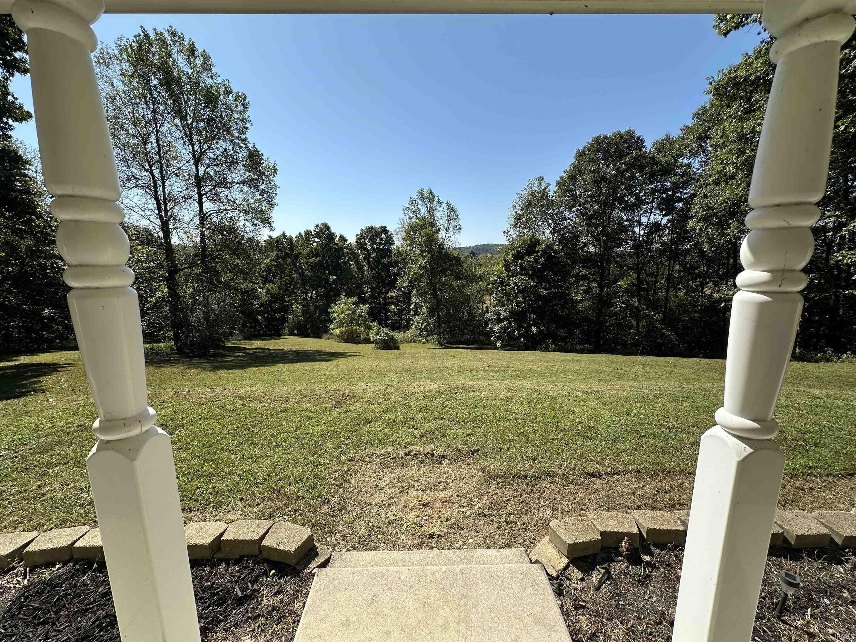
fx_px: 346
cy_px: 321
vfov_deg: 85.7
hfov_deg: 102.1
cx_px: 428
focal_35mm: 14
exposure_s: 1/1092
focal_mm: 2.22
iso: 40
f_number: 2.2
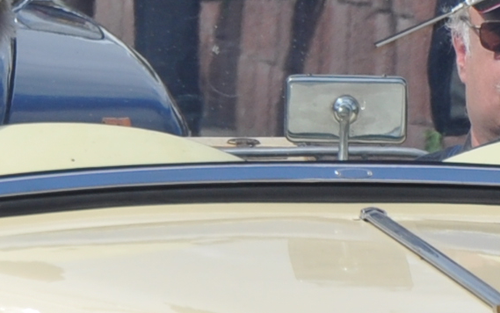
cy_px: 569
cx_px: 522
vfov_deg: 1.4
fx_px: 12348
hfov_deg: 2.3
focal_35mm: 906
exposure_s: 1/500
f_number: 8
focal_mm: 105
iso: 200
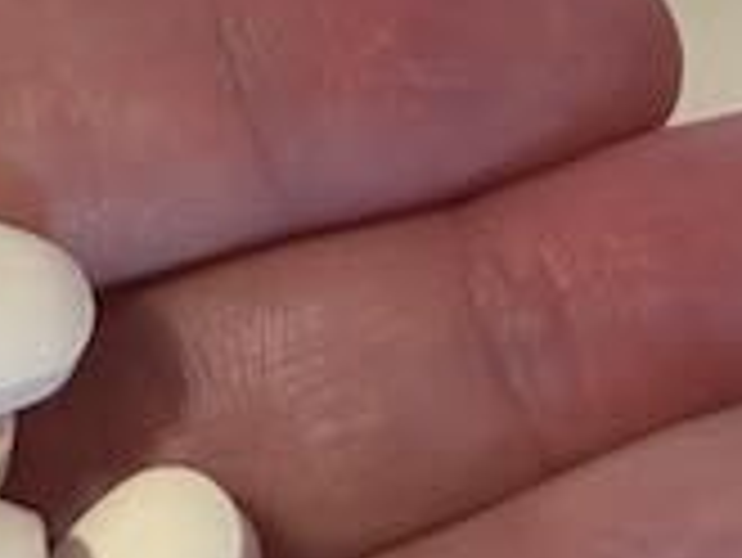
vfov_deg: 9.8
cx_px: -450
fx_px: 3110
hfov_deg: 12.7
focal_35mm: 145
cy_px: -374
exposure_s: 1/60
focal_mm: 5.7
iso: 250
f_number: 1.5
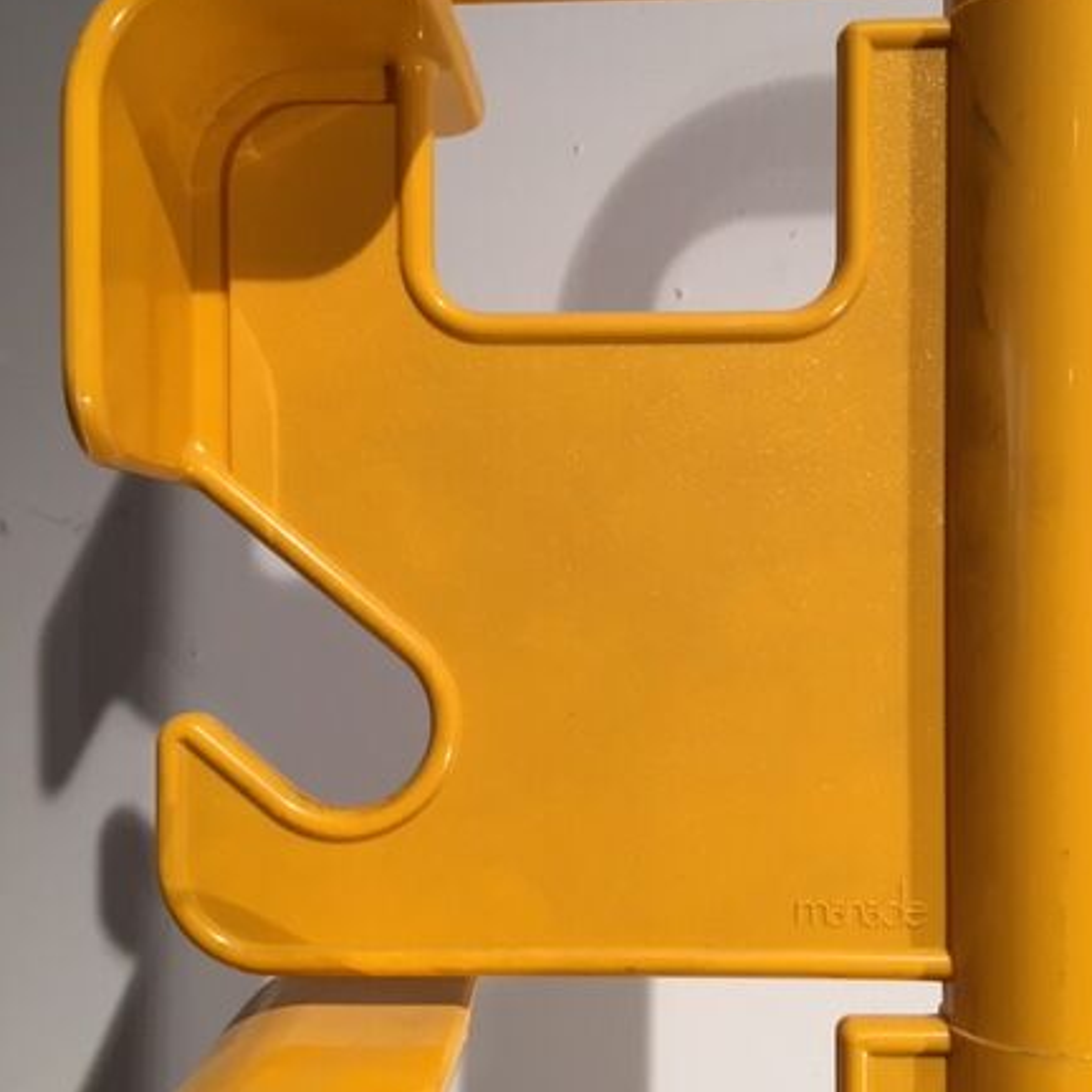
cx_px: 604
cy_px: 571
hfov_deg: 43.8
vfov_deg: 43.8
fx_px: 1356
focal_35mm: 38
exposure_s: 1/33
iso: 64
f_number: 2.2
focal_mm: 4.15
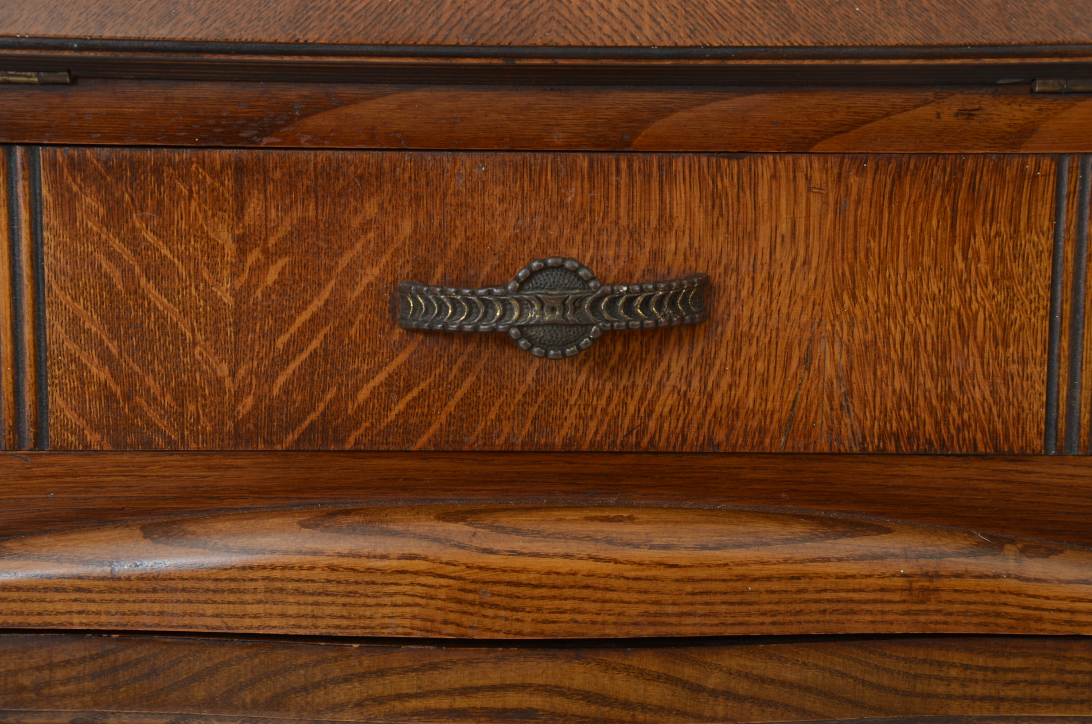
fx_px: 2361
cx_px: 546
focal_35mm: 78
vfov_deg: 17.4
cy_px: 362
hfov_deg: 26.0
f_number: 11
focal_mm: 52
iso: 125
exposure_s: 1/125
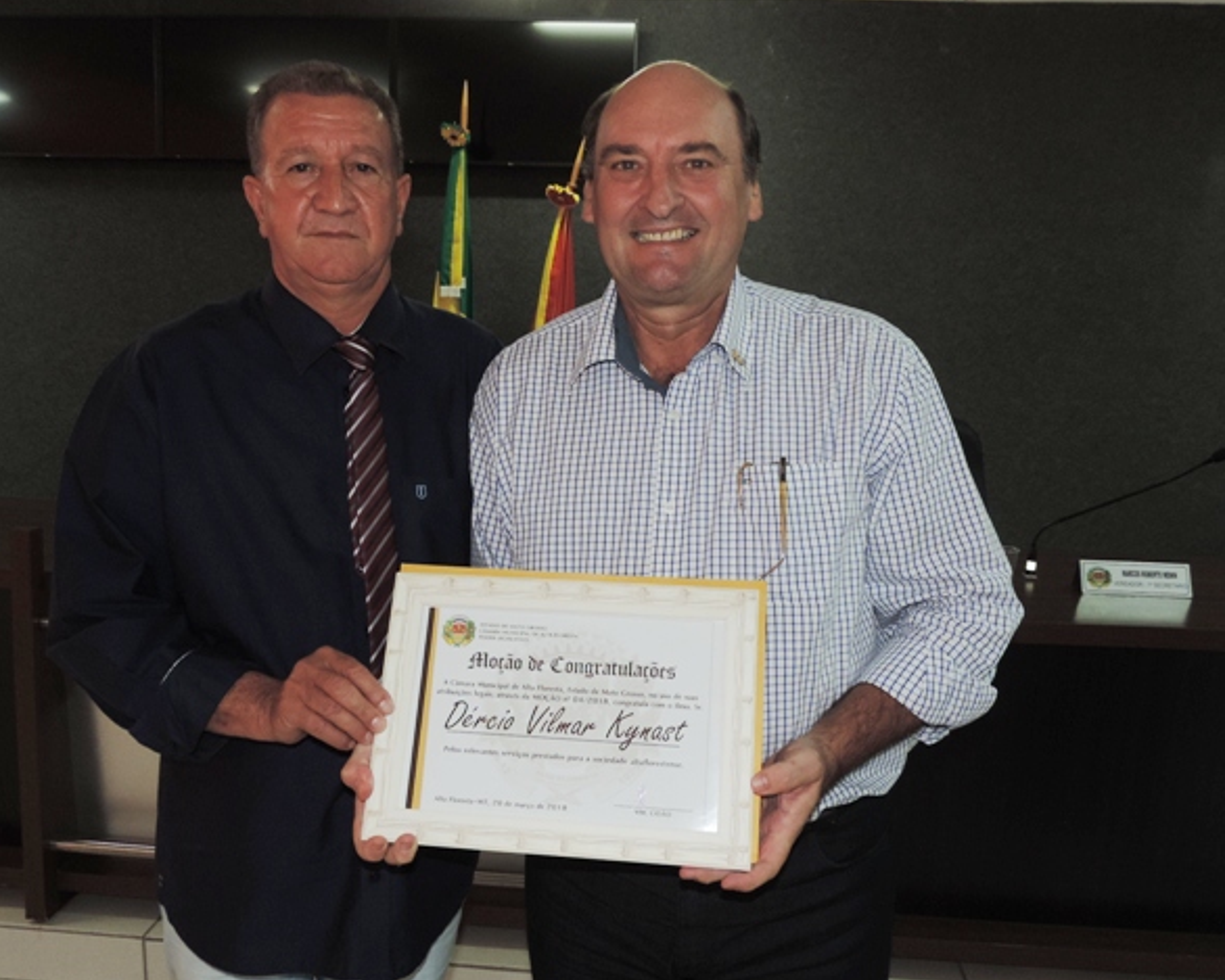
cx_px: 592
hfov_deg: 55.6
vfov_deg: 45.8
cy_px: 489
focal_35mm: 32
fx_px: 1160
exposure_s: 1/30
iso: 200
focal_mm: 5.3
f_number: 3.1
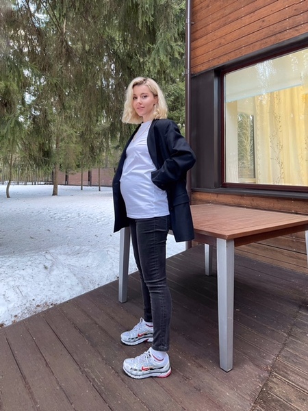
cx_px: 154
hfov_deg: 53.1
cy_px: 206
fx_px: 308
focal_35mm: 26
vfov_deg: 67.3
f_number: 1.6
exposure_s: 1/60
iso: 160
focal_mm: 5.1
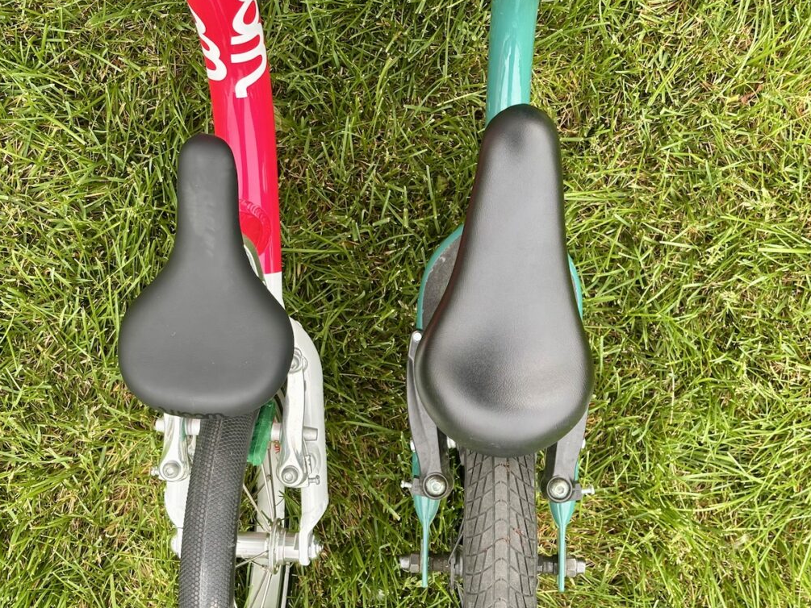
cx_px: 402
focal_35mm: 53
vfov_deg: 27.5
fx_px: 1242
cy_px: 299
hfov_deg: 36.2
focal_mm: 5.96
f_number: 1.6
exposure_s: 1/355
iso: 32
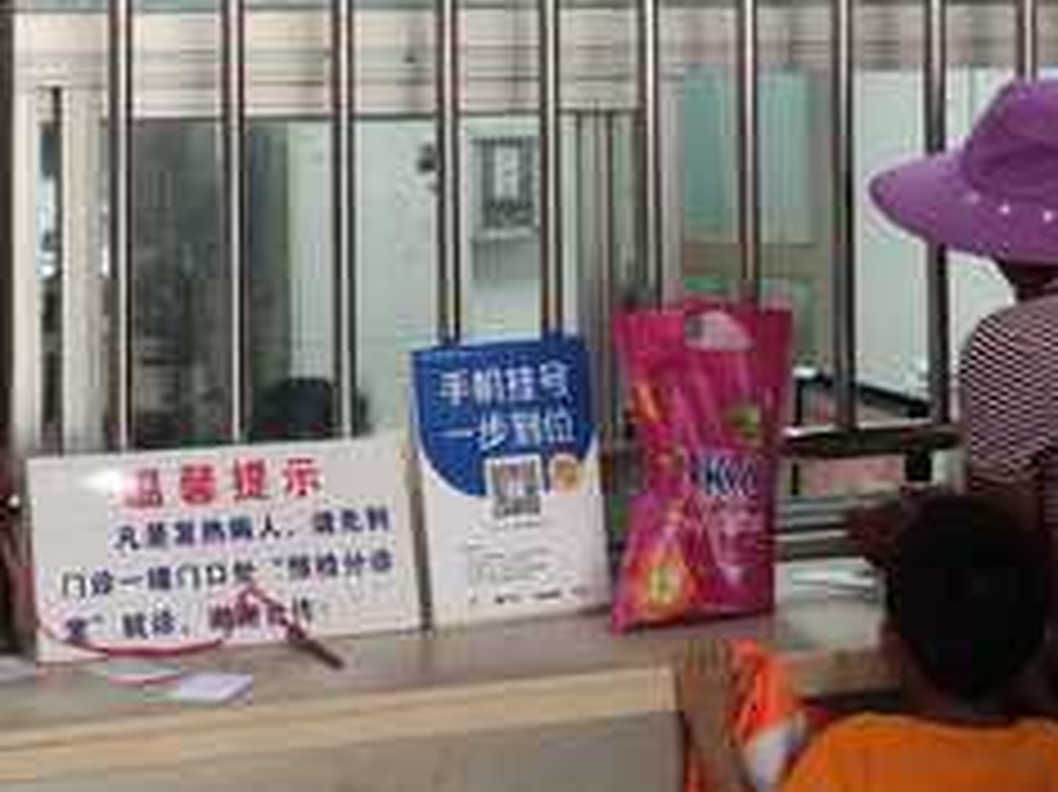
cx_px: 396
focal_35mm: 85
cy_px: -99
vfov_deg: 16.8
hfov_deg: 23.0
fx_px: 2597
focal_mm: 4.74
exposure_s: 1/30
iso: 854
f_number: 1.79
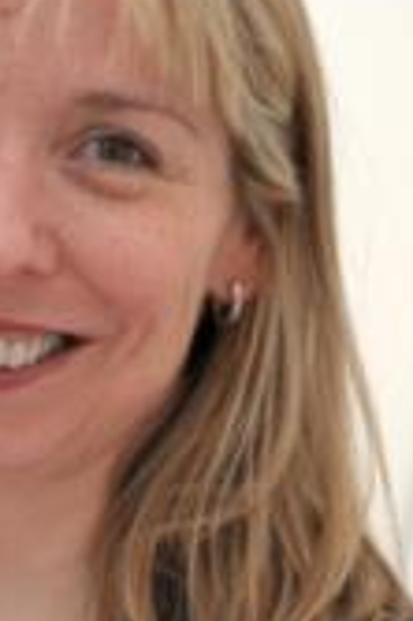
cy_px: 483
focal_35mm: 221
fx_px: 3817
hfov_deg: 6.2
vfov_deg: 9.3
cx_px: 4
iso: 400
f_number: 2.8
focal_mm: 55
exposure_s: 1/80
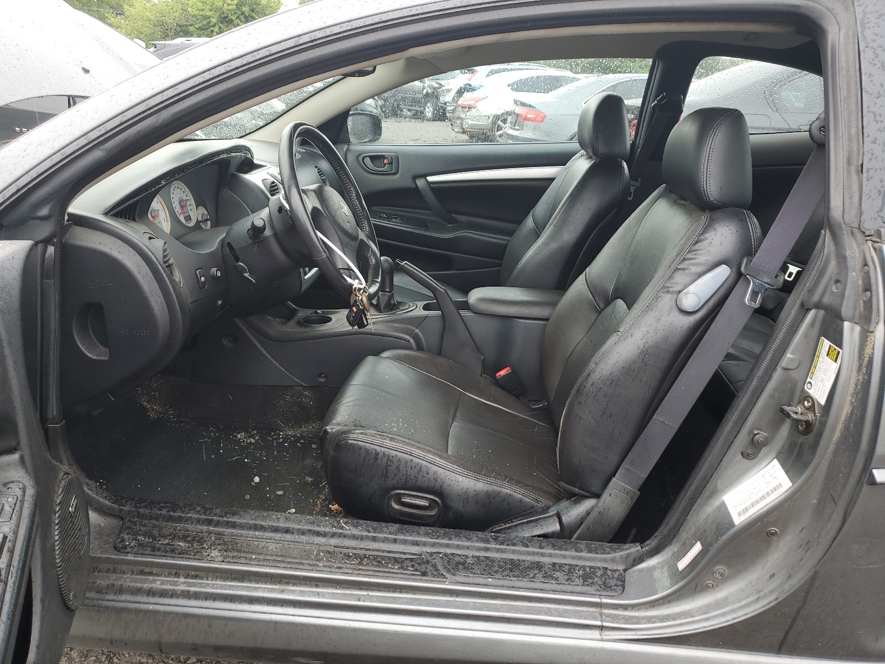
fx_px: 665
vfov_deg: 53.1
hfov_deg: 67.3
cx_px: 442
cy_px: 332
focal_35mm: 26
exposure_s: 1/227
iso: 50
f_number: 1.5
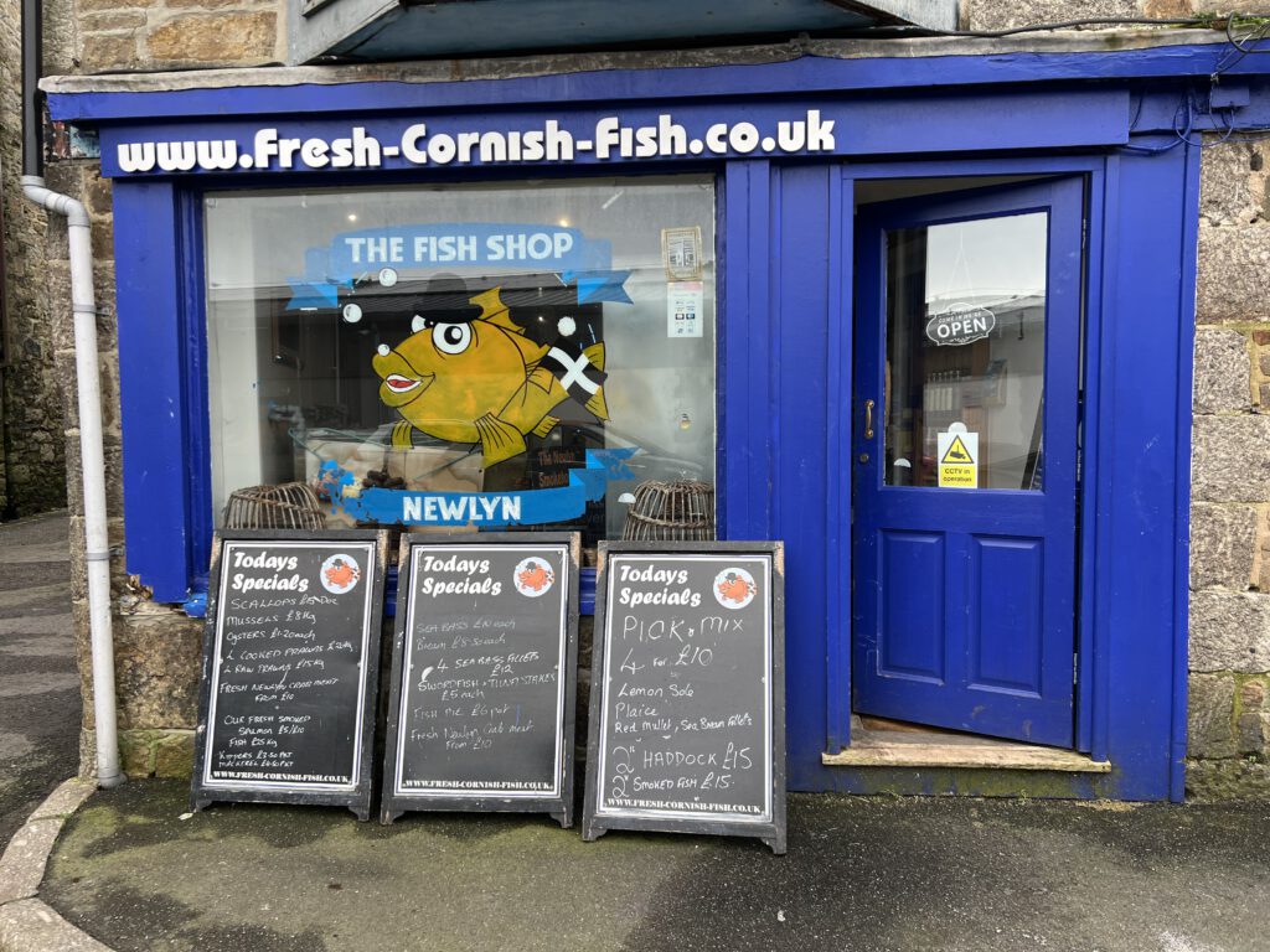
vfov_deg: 53.1
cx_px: 635
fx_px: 954
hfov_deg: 67.3
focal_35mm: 26
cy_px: 476
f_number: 1.5
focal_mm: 5.7
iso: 50
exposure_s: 1/434
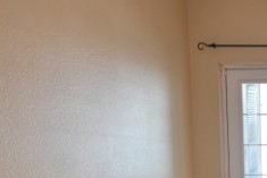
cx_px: 308
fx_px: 341
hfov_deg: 35.2
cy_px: 144
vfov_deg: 28.6
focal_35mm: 46
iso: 800
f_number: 3.5
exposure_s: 1/60
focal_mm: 10
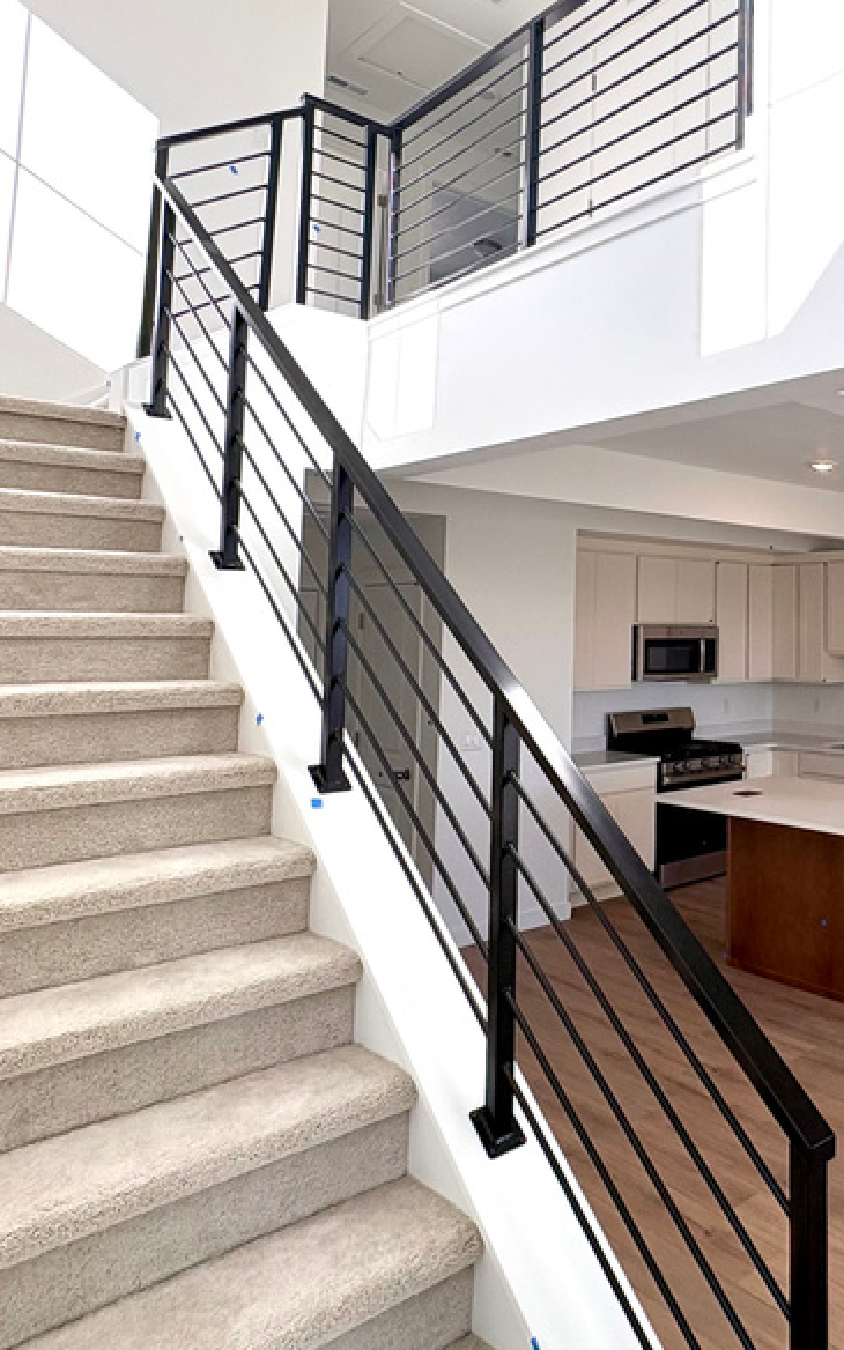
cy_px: 564
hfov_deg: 40.7
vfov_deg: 69.9
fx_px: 957
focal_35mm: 26
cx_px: 869
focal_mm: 2.22
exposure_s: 1/370
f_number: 2.2
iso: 64
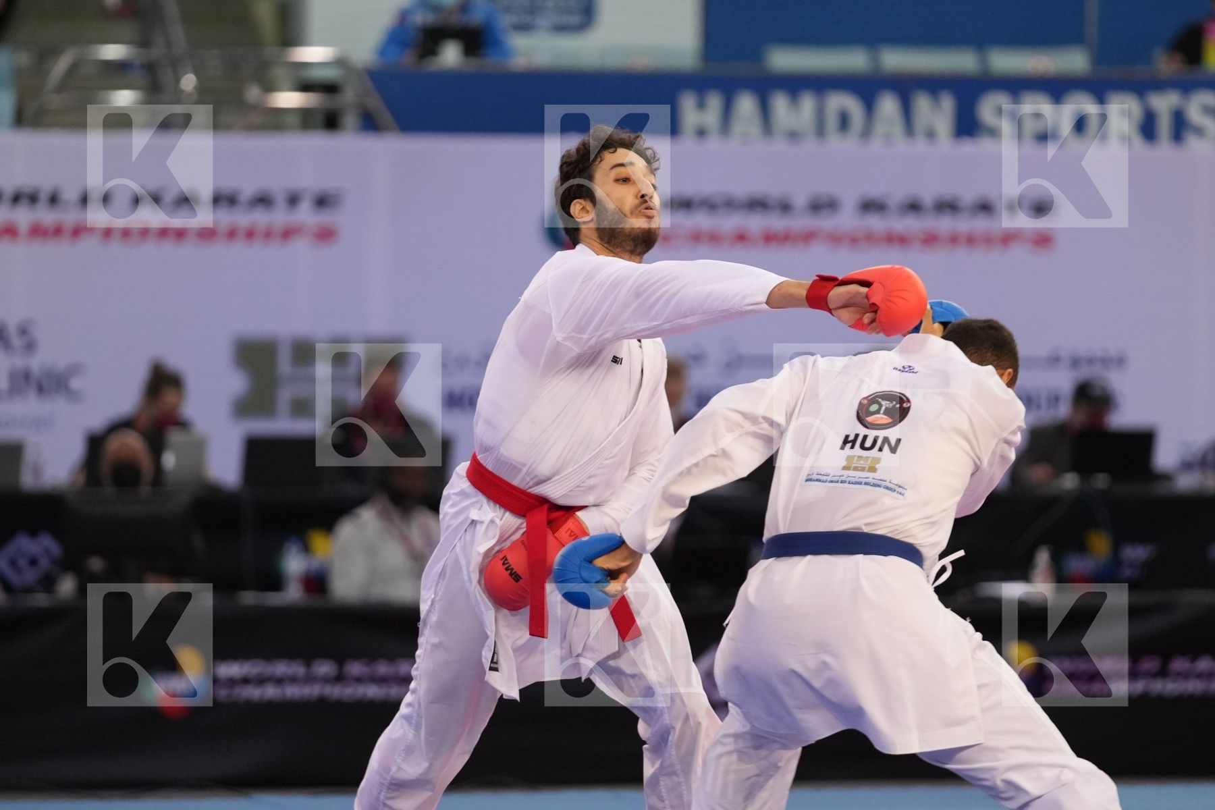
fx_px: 9449
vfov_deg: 4.9
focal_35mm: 280
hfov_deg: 7.4
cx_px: 608
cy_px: 405
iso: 2000
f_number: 2.8
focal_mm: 187
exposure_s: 1/1000
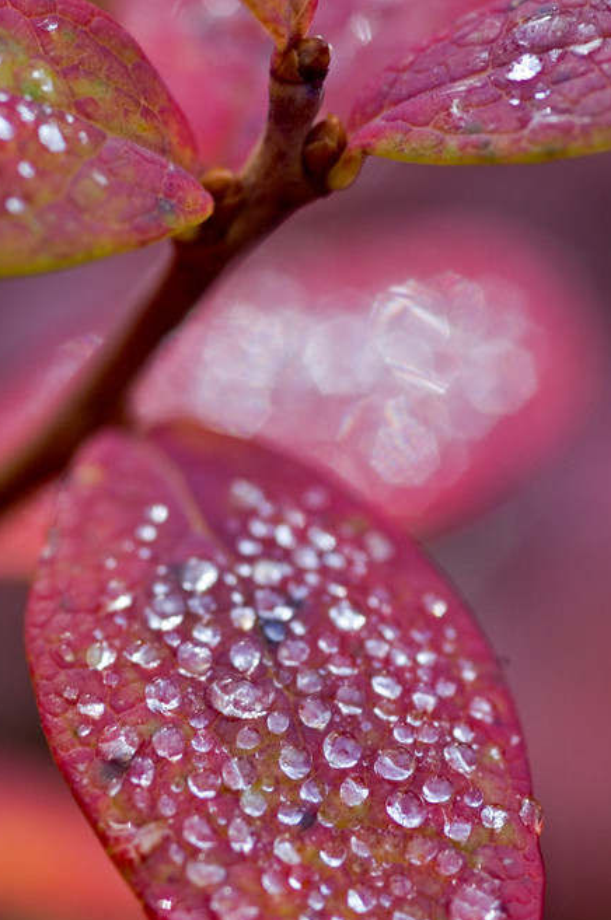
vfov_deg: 8.6
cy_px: 407
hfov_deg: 5.7
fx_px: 6123
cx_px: 277
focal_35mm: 240
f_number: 9
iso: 200
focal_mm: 105
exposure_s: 1/100
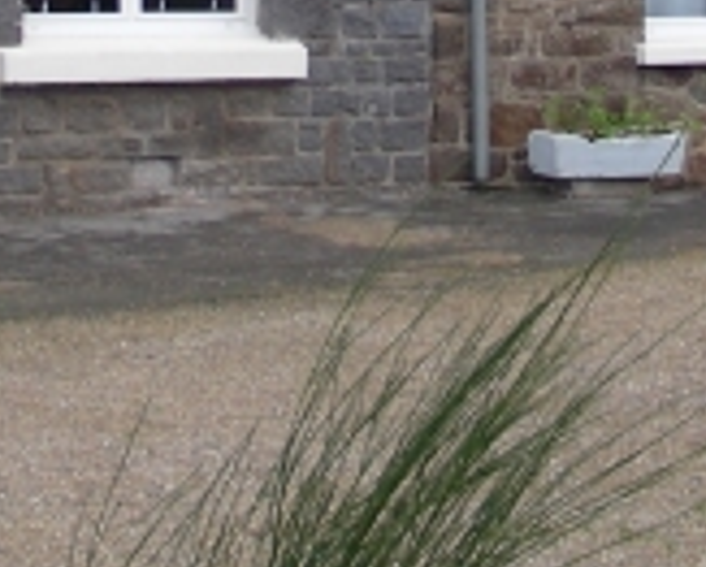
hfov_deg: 12.4
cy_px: -416
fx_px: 3245
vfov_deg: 9.6
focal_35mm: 155
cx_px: 299
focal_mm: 6.3
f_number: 3.5
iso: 50
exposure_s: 1/43.6
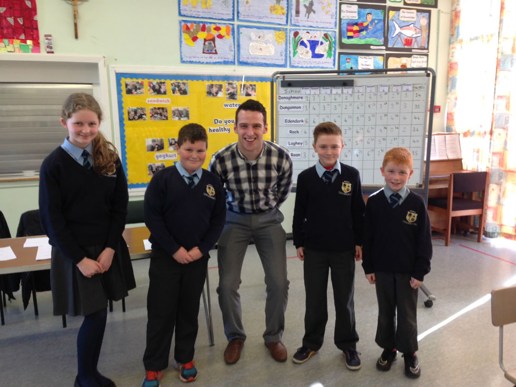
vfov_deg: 42.9
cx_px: 258
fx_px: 492
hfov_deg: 55.4
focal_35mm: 33
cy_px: 194
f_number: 2.4
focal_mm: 4.12
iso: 50
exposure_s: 1/30
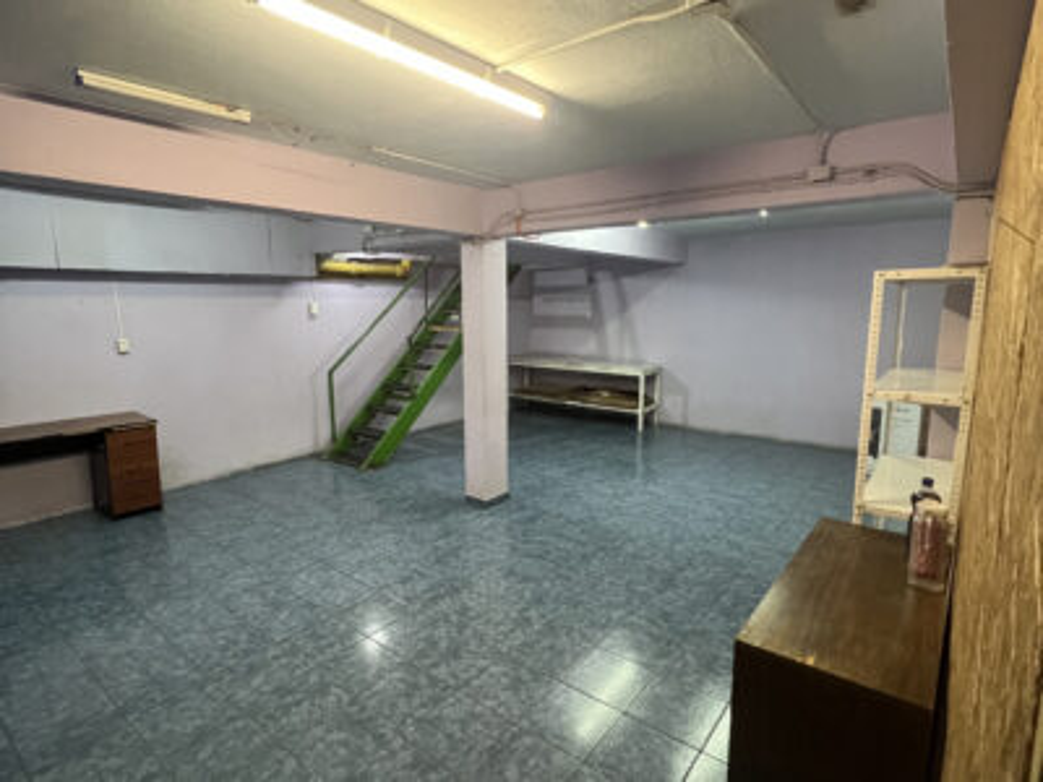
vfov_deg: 89.9
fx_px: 392
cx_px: 522
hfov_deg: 106.2
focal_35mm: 13
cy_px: 391
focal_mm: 1.57
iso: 640
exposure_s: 1/50
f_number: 1.8
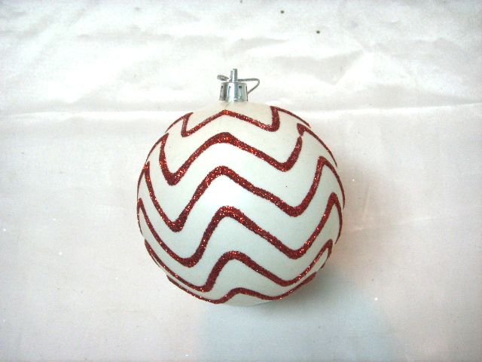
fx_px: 696
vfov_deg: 29.1
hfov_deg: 38.2
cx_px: 241
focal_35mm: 50
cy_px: 181
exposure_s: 1/45
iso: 132
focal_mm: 8.8
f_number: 3.8
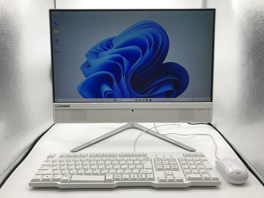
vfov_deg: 49.7
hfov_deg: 63.4
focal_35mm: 28
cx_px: 132
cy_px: 99
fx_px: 214
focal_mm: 3.99
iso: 20
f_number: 1.8
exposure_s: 1/136
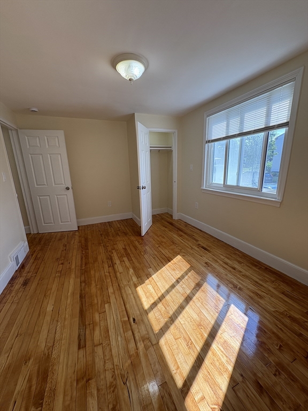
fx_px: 166
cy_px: 206
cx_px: 154
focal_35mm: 14
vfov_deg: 102.1
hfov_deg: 85.7
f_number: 2.2
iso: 64
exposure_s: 1/195
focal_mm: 2.22
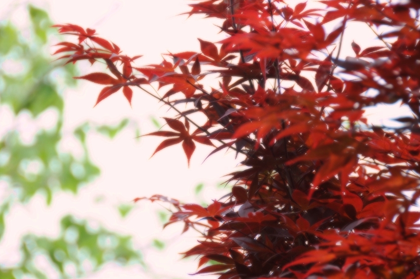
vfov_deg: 5.6
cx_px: 200
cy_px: 117
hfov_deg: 8.4
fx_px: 2863
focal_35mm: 246
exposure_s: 1/160
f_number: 5.6
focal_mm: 135
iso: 400
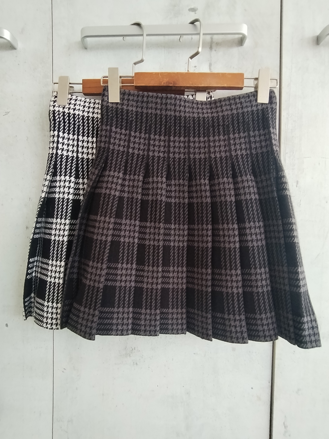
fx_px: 215
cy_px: 220
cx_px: 164
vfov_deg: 91.0
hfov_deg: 74.7
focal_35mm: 17
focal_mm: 1.42
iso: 165
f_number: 2.2
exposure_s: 1/100
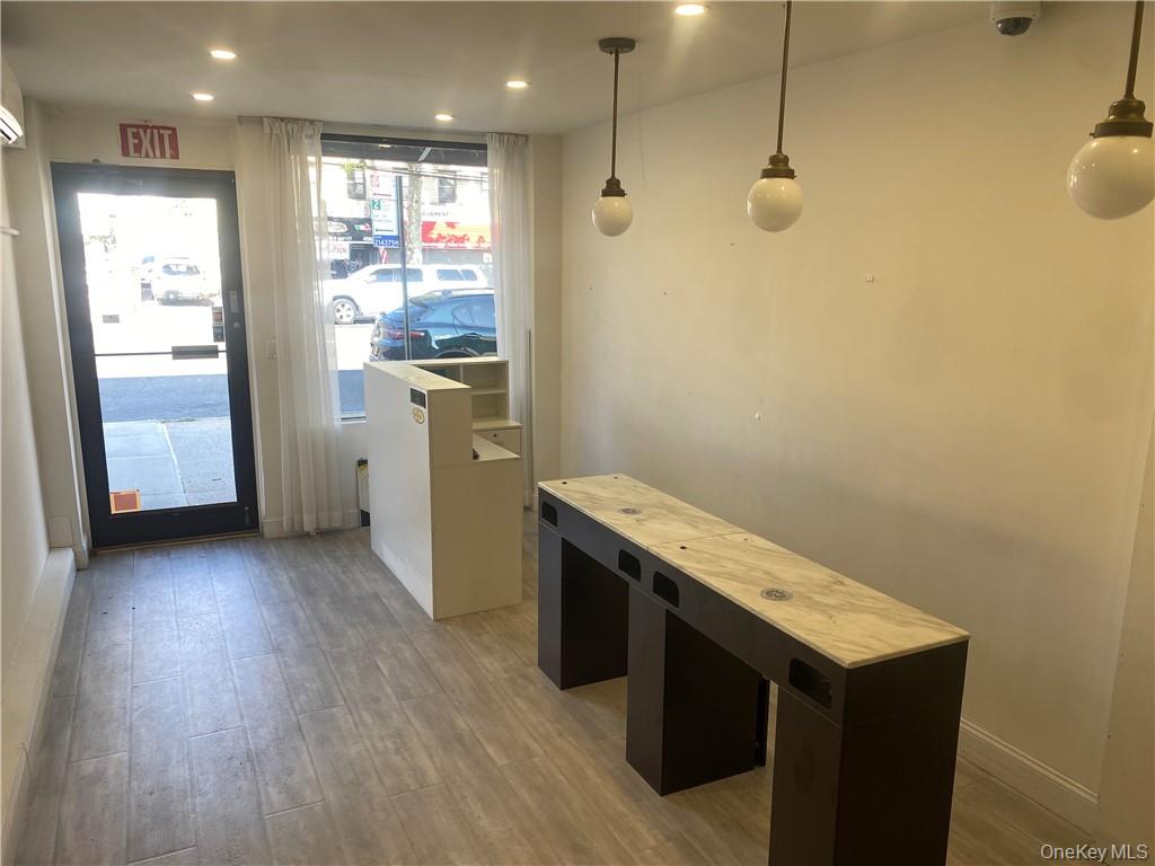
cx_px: 578
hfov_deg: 67.3
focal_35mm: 26
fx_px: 868
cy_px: 433
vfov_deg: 53.1
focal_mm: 4.25
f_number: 1.8
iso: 40
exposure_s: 1/120
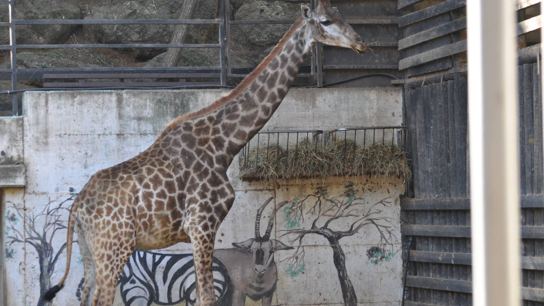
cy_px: 132
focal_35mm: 145
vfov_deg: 8.4
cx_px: 272
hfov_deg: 14.8
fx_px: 2092
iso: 720
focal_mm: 92
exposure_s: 1/250
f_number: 4.5
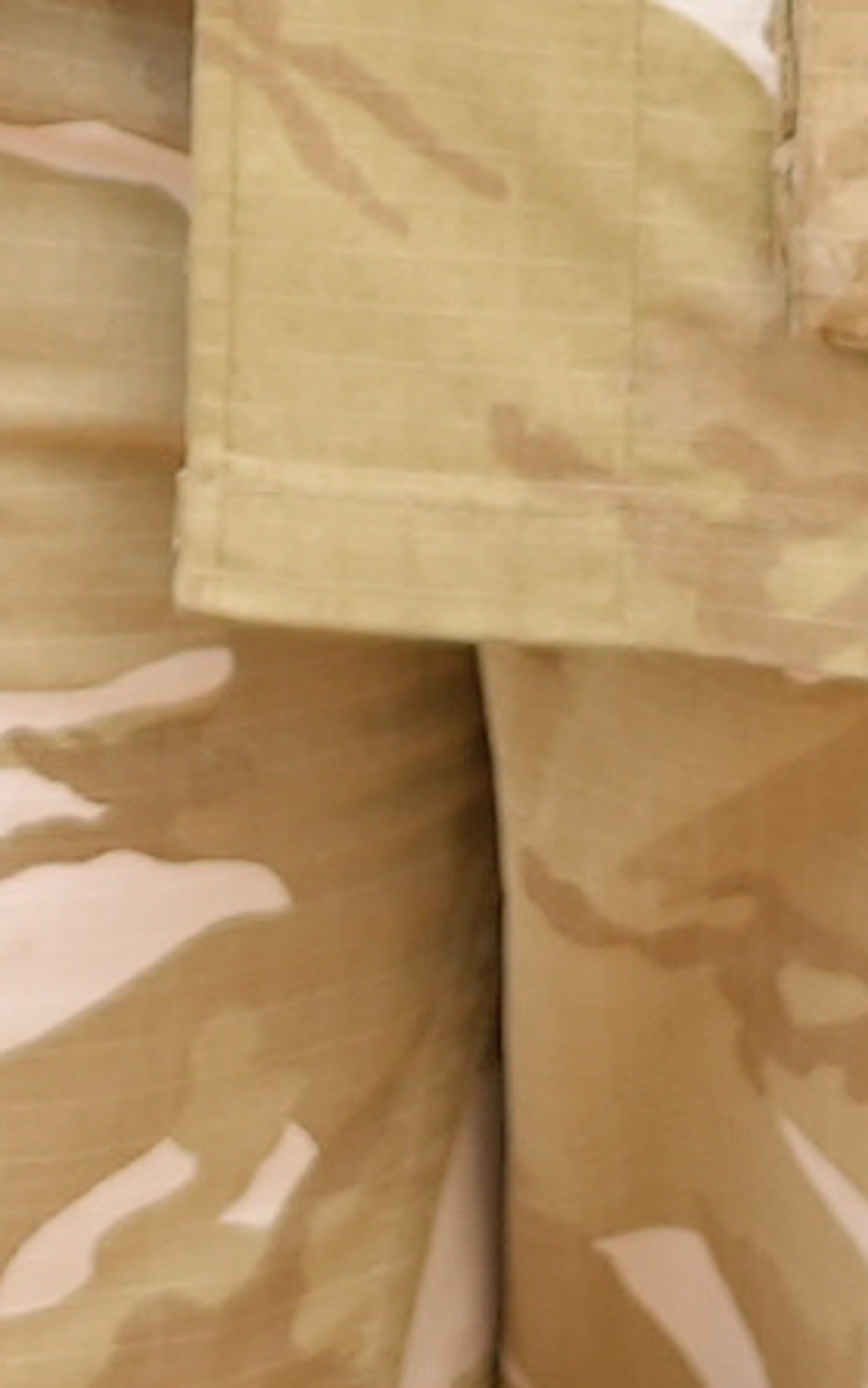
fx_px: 17589
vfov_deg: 4.3
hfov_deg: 2.8
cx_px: -492
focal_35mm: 465
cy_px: -3013
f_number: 4
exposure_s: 1/160
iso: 125
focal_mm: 48
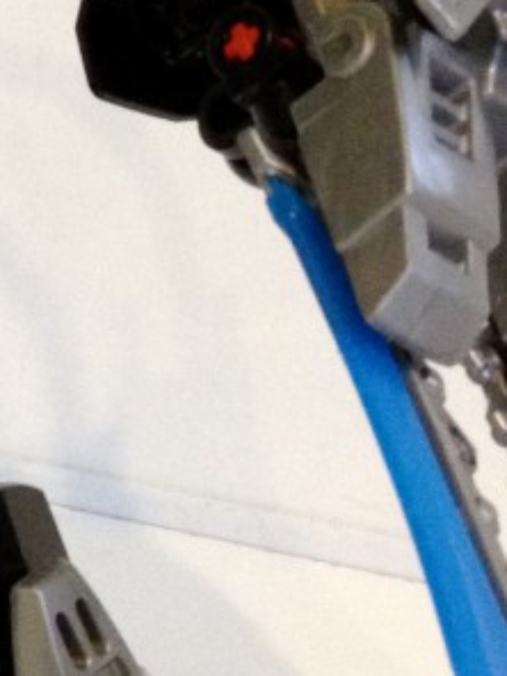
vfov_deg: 11.6
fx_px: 3320
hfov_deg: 8.3
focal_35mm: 170
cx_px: -466
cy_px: 151
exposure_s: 1/20
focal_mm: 4.28
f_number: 2.4
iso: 250
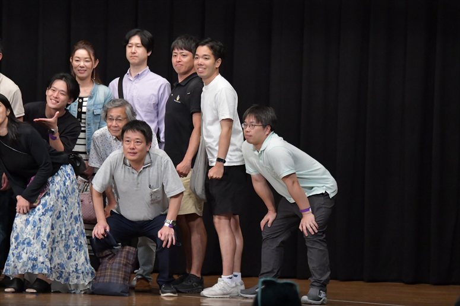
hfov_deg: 9.2
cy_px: 153
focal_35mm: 225
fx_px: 2874
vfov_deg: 6.1
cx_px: 230
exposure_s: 1/400
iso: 6400
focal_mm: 150
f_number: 5.6
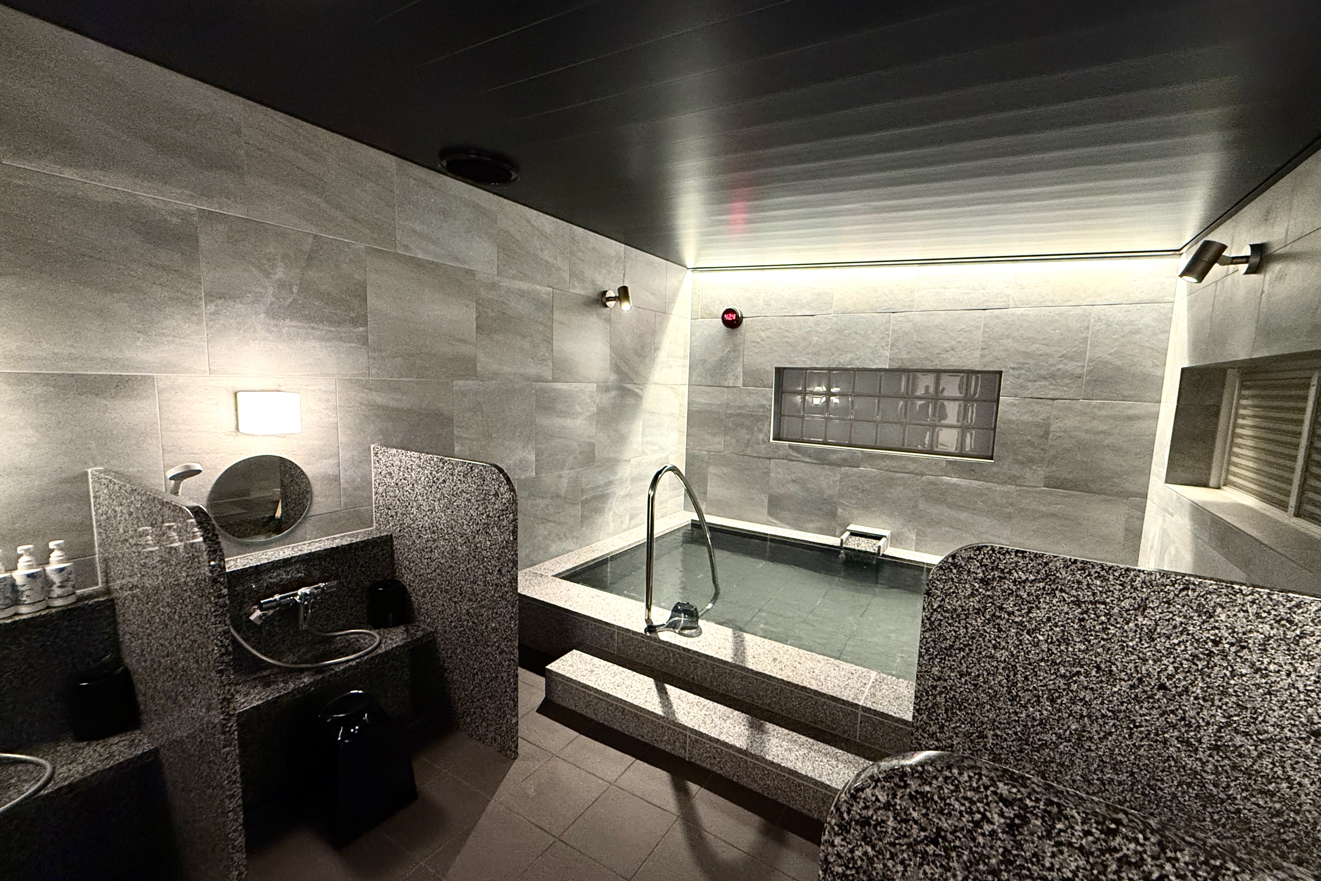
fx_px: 550
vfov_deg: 77.3
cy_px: 443
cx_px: 673
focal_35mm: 15
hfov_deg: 100.4
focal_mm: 2.22
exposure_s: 1/60
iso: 640
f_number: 2.2
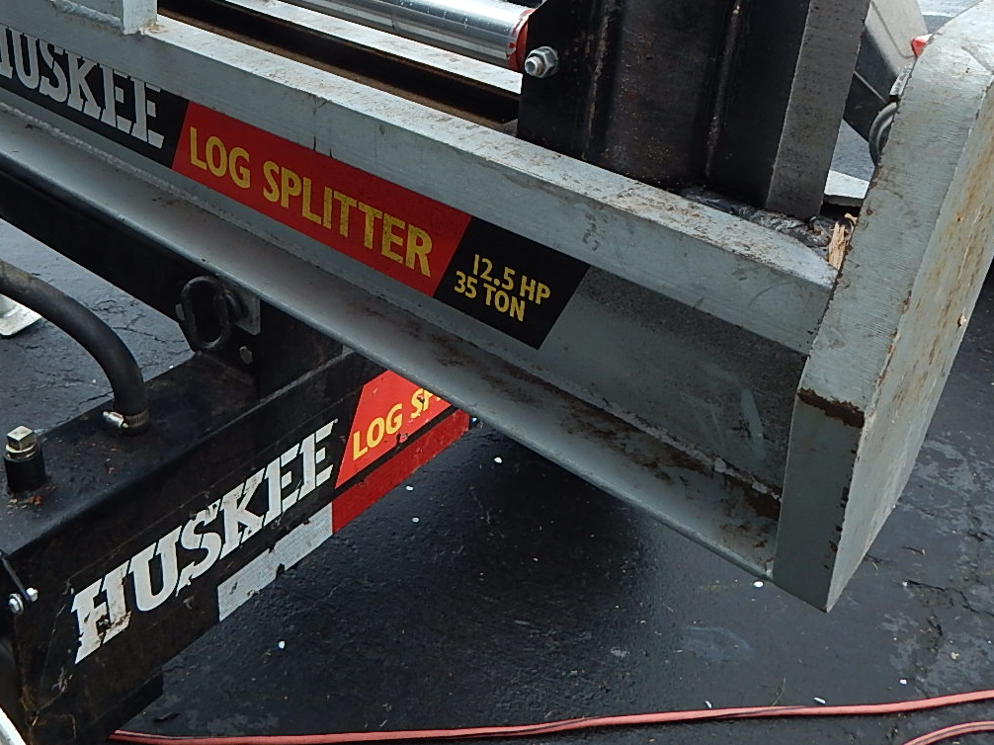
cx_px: 424
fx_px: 1005
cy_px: 183
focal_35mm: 35
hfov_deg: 52.4
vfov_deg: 39.5
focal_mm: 4
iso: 125
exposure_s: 1/250
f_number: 3
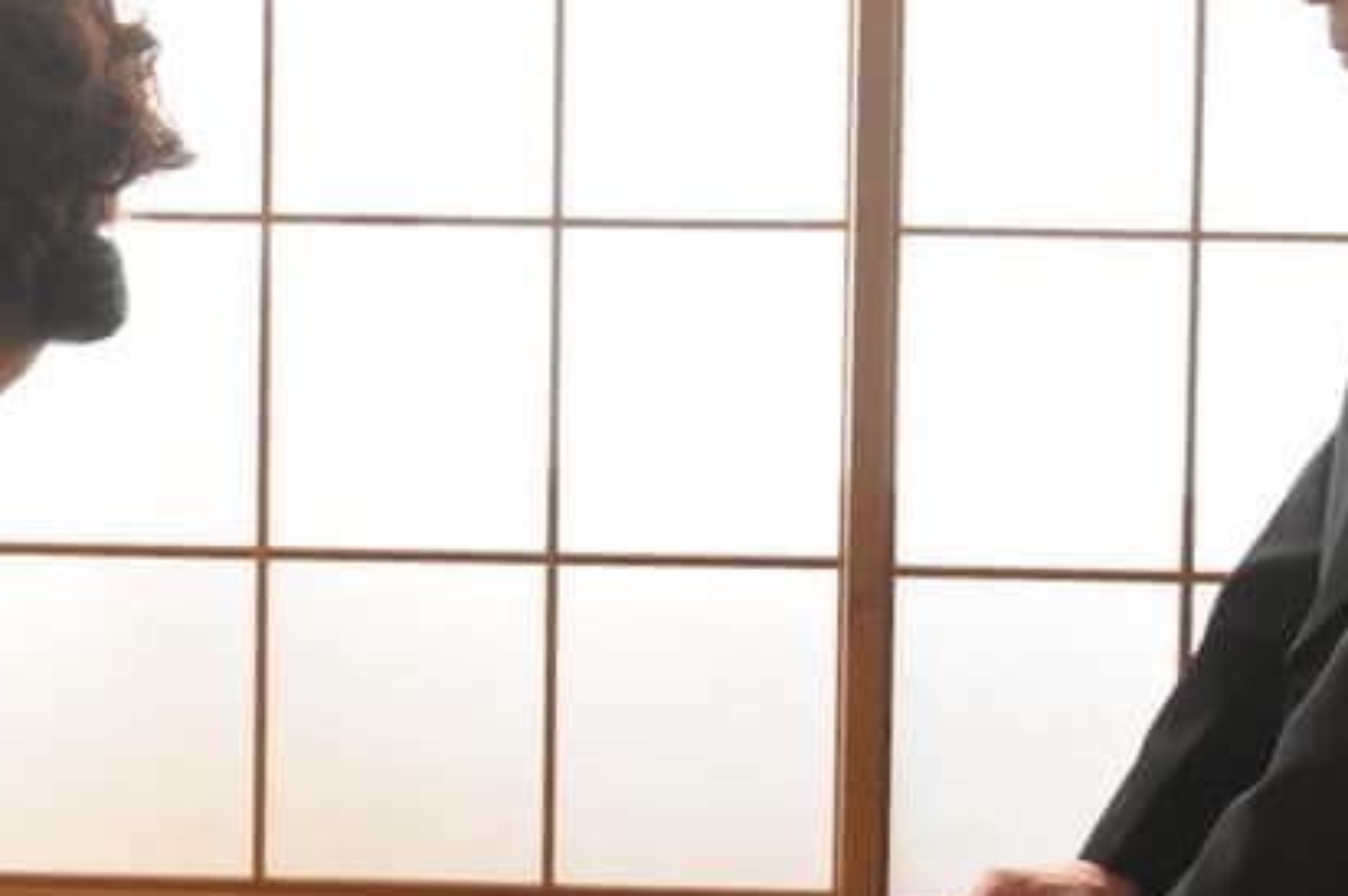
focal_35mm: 119
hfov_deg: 17.1
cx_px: 262
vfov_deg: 11.5
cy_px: 286
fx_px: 4452
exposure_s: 1/200
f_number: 5.6
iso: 1000
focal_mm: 34
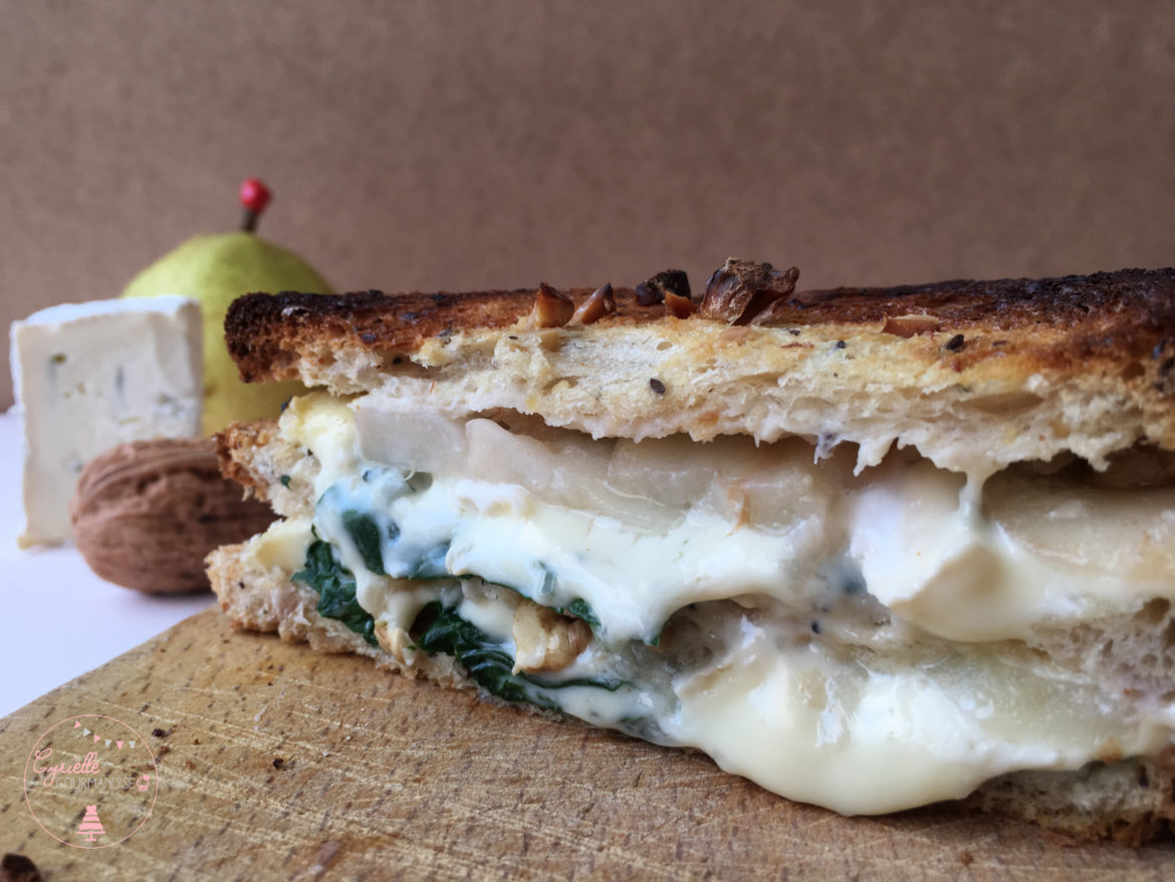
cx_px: 588
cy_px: 441
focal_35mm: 29
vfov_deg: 48.2
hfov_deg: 61.6
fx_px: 985
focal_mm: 4.15
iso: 32
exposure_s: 1/50
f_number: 2.2
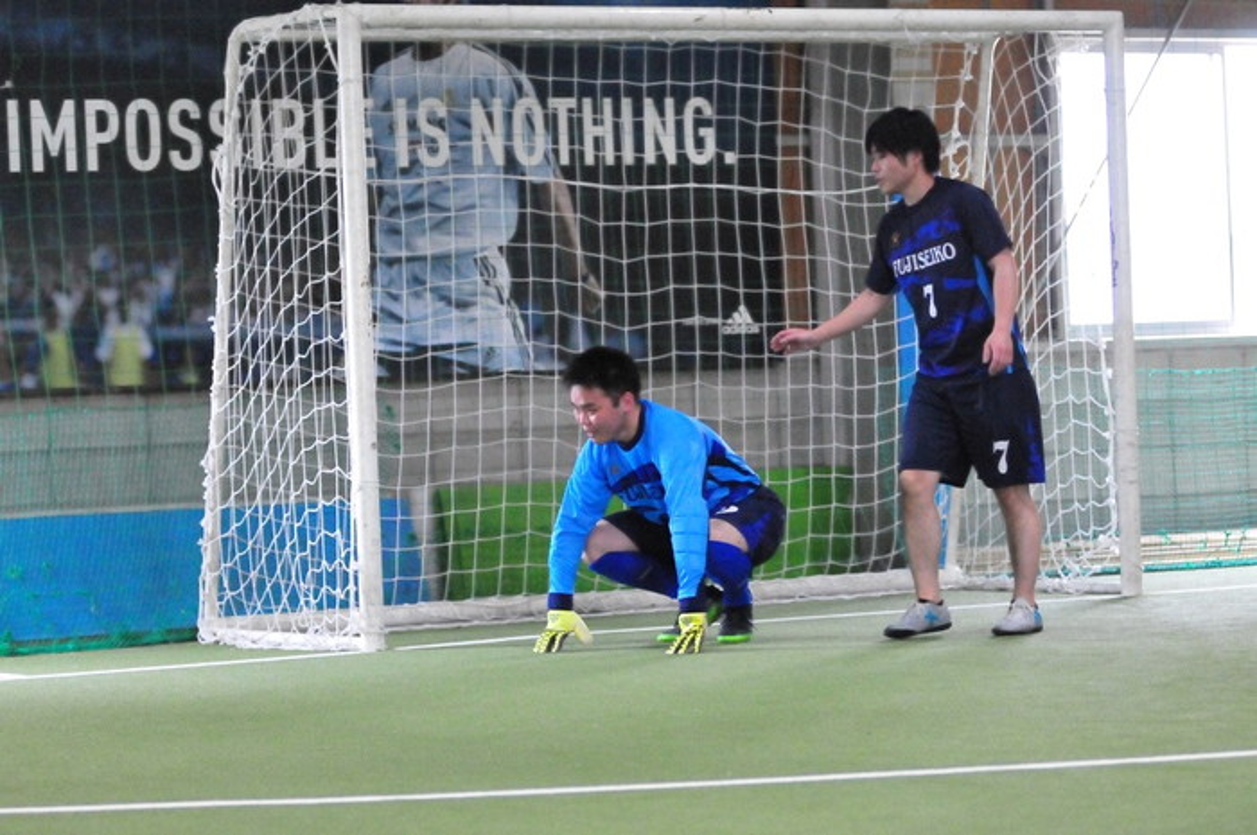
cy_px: 418
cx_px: 628
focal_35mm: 129
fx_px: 4499
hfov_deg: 15.9
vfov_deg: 10.6
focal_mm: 86
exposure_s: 1/500
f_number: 2.8
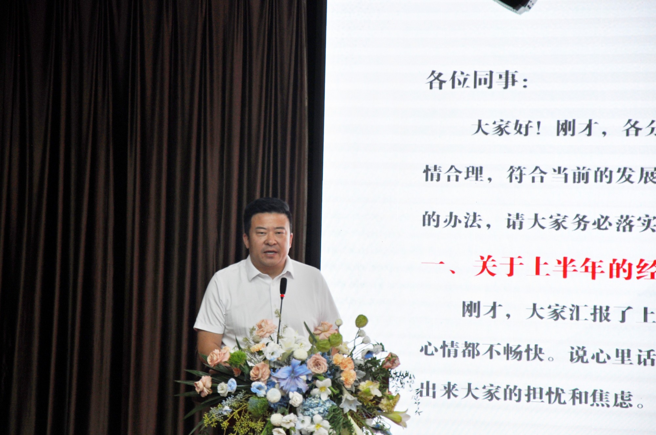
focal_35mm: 135
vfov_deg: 10.1
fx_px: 2457
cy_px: 218
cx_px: 328
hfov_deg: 15.2
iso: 400
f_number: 5.6
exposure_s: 1/100
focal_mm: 90
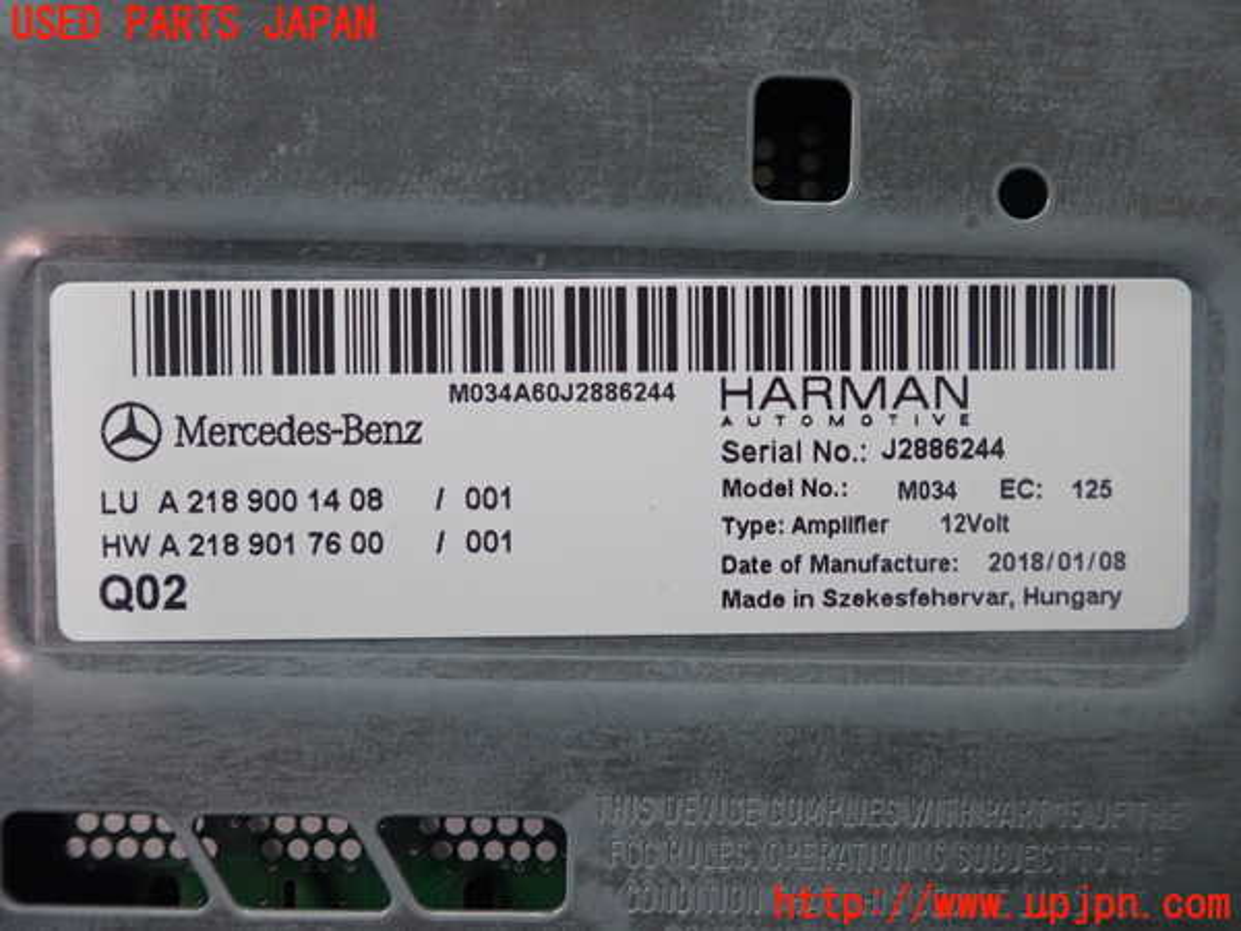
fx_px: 1076
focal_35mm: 30
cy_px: 466
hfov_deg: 60.0
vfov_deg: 46.8
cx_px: 620
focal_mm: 5.5
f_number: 2.3
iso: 250
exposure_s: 1/125
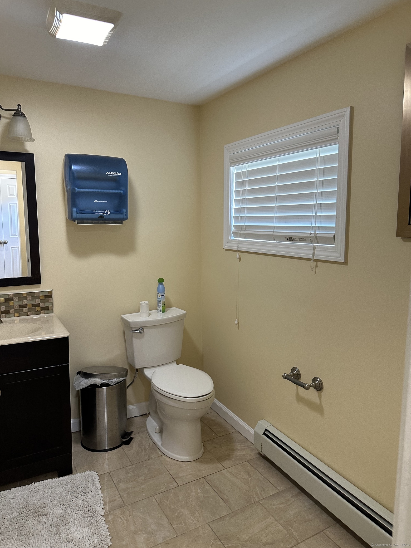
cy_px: 274
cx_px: 206
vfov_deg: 71.6
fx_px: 380
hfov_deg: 56.8
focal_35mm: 24
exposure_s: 1/94
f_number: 1.78
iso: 250
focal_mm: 6.86
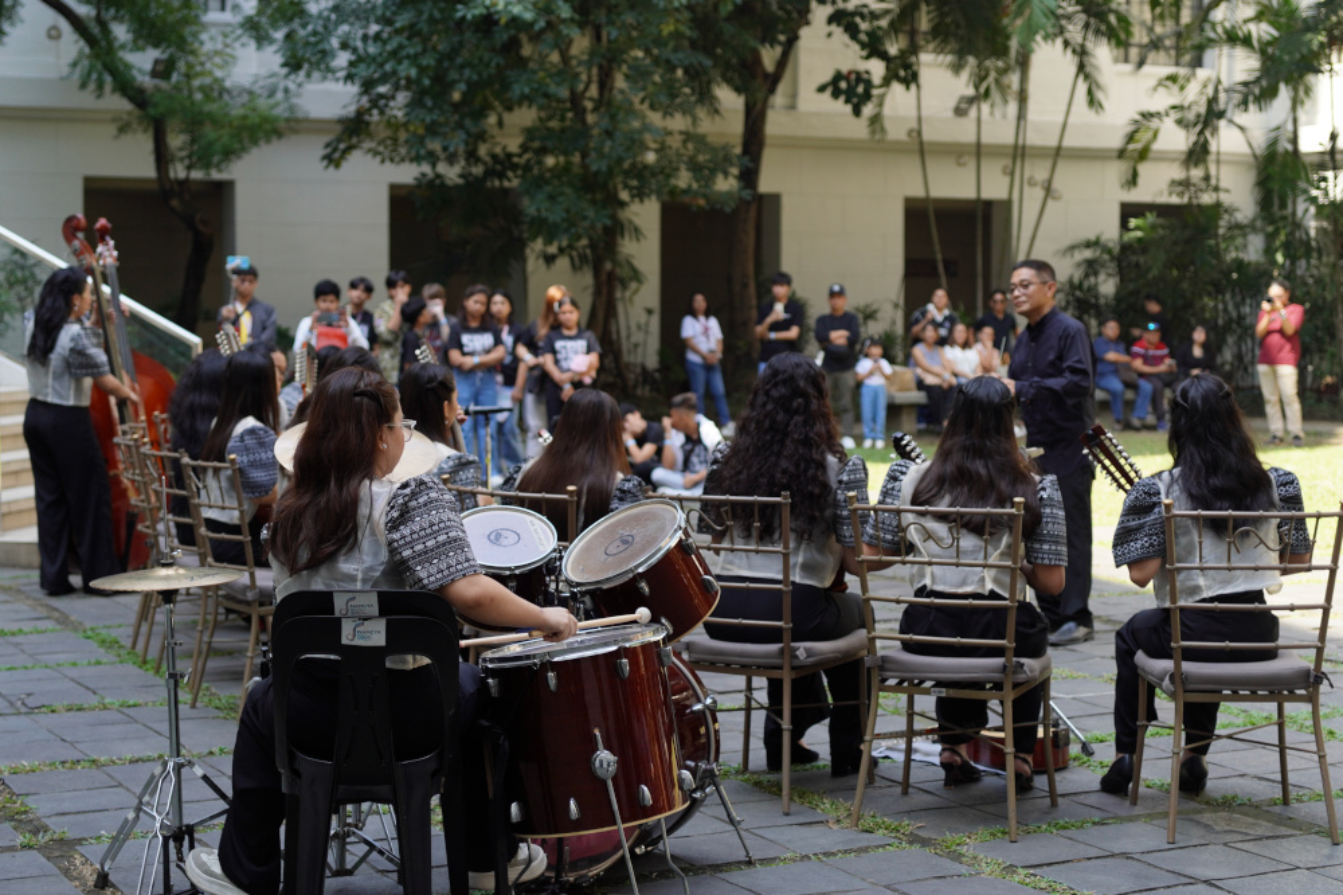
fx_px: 2237
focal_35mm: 60
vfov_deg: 22.6
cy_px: 448
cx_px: 672
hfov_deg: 33.4
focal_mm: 40
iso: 125
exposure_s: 1/800
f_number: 2.5
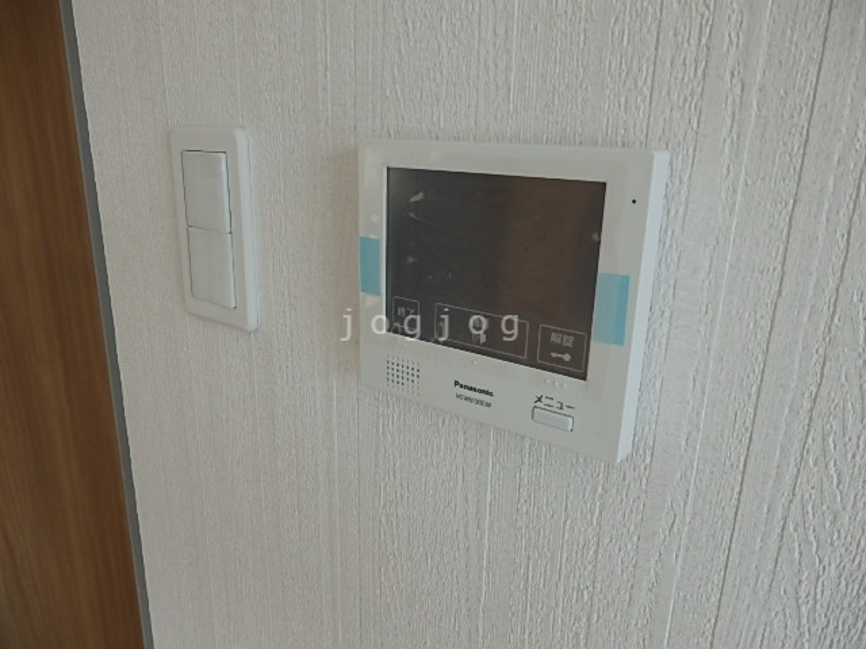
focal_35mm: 25
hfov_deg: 69.4
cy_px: 324
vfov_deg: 54.9
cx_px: 433
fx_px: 625
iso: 125
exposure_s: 1/160
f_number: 3
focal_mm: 4.5
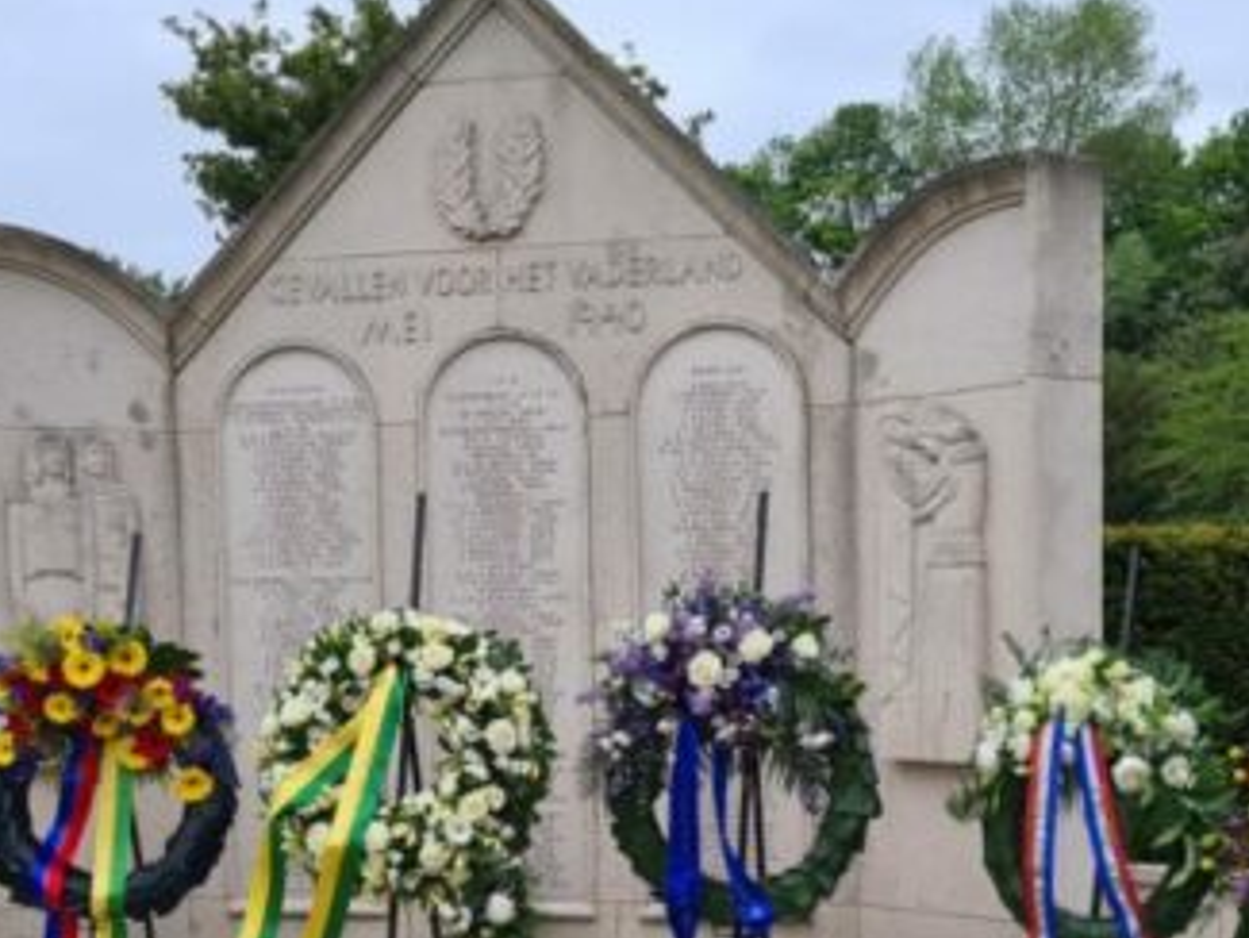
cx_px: 615
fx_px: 2166
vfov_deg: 24.0
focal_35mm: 60
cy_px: 759
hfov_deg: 32.2
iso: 50
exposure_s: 1/838
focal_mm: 5.4
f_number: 1.8
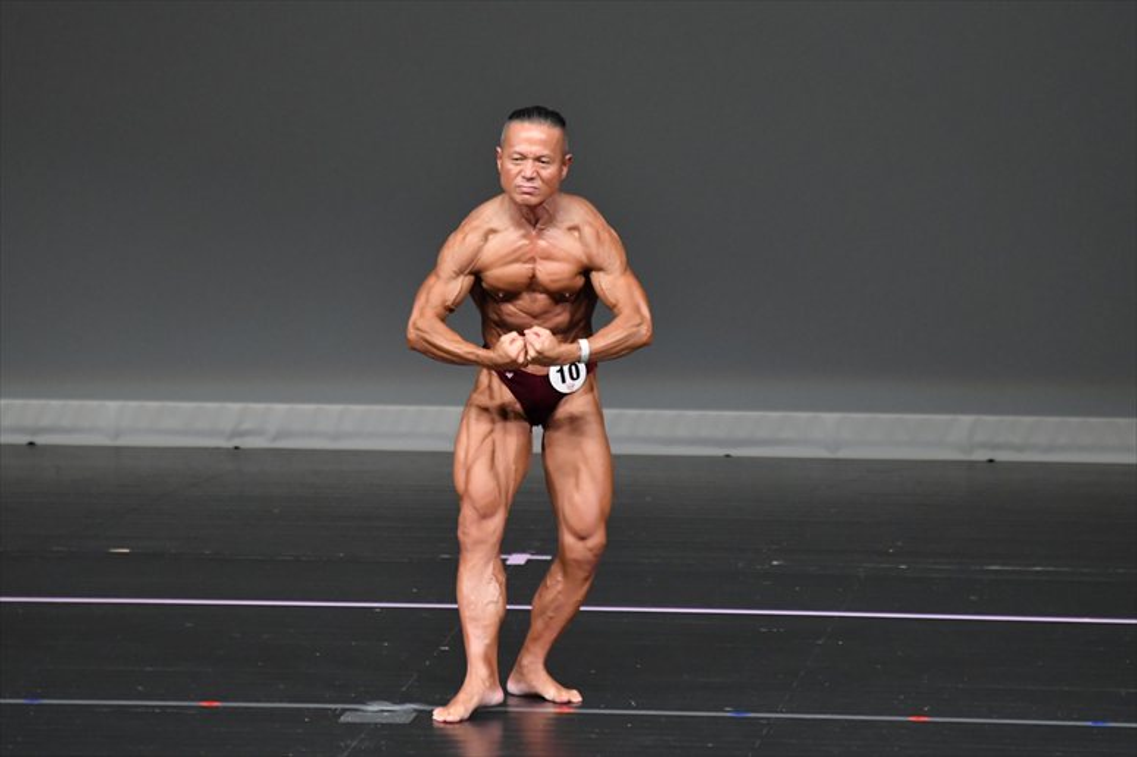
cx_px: 568
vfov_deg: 3.7
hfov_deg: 5.5
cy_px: 378
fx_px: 11838
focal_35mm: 375
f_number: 5.6
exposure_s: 1/400
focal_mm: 250
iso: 4000
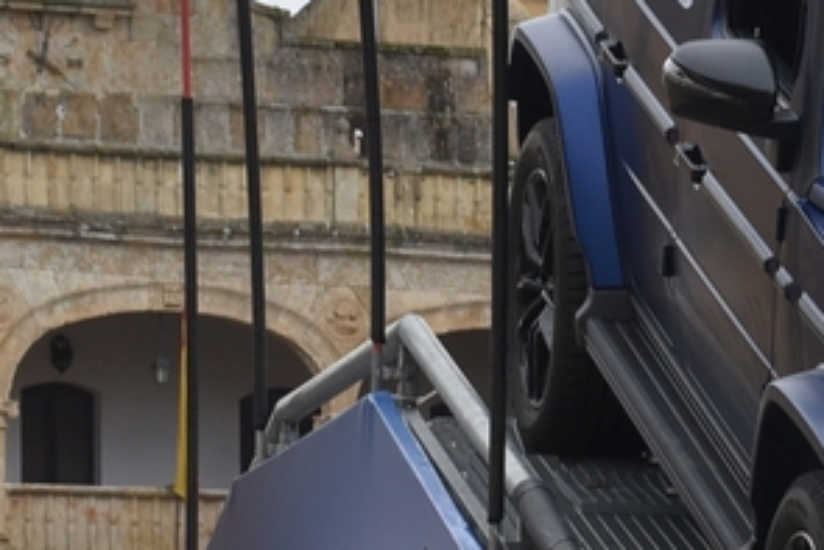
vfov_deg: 4.3
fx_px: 7259
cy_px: 466
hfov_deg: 6.5
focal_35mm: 317
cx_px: 961
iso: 250
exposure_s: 1/250
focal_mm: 52
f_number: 8
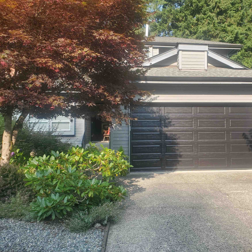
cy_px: 126
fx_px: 255
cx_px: 165
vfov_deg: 52.5
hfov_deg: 51.7
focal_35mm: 31
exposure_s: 1/320
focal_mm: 4.3
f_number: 2.4
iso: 50
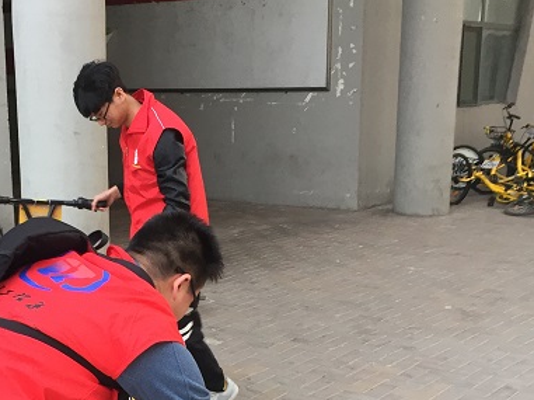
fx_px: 1002
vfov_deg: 22.2
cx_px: 154
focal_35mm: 65
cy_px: 328
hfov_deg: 29.5
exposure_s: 1/33
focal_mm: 4.15
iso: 32
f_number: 2.2
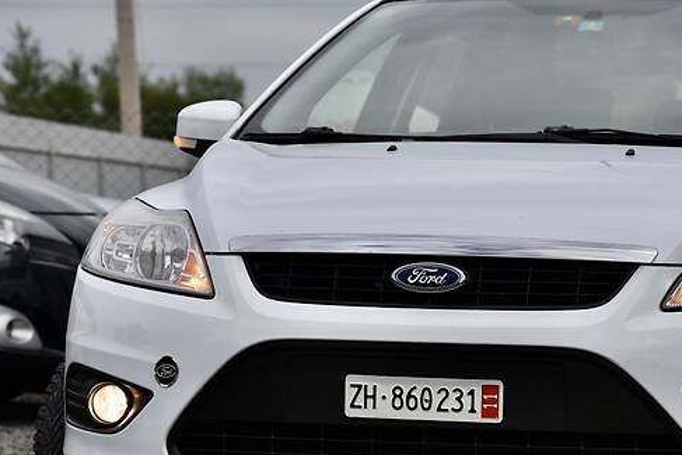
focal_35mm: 151
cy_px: 285
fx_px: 2861
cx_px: 541
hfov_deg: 13.5
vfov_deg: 9.1
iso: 200
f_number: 6.3
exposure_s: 1/640
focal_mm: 92
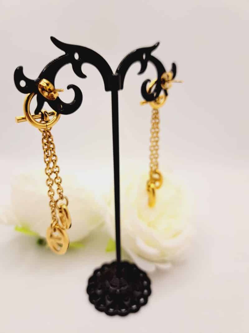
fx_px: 230
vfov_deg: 71.6
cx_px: 124
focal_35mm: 24
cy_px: 166
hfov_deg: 56.8
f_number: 1.8
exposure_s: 1/162
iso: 50
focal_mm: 5.23
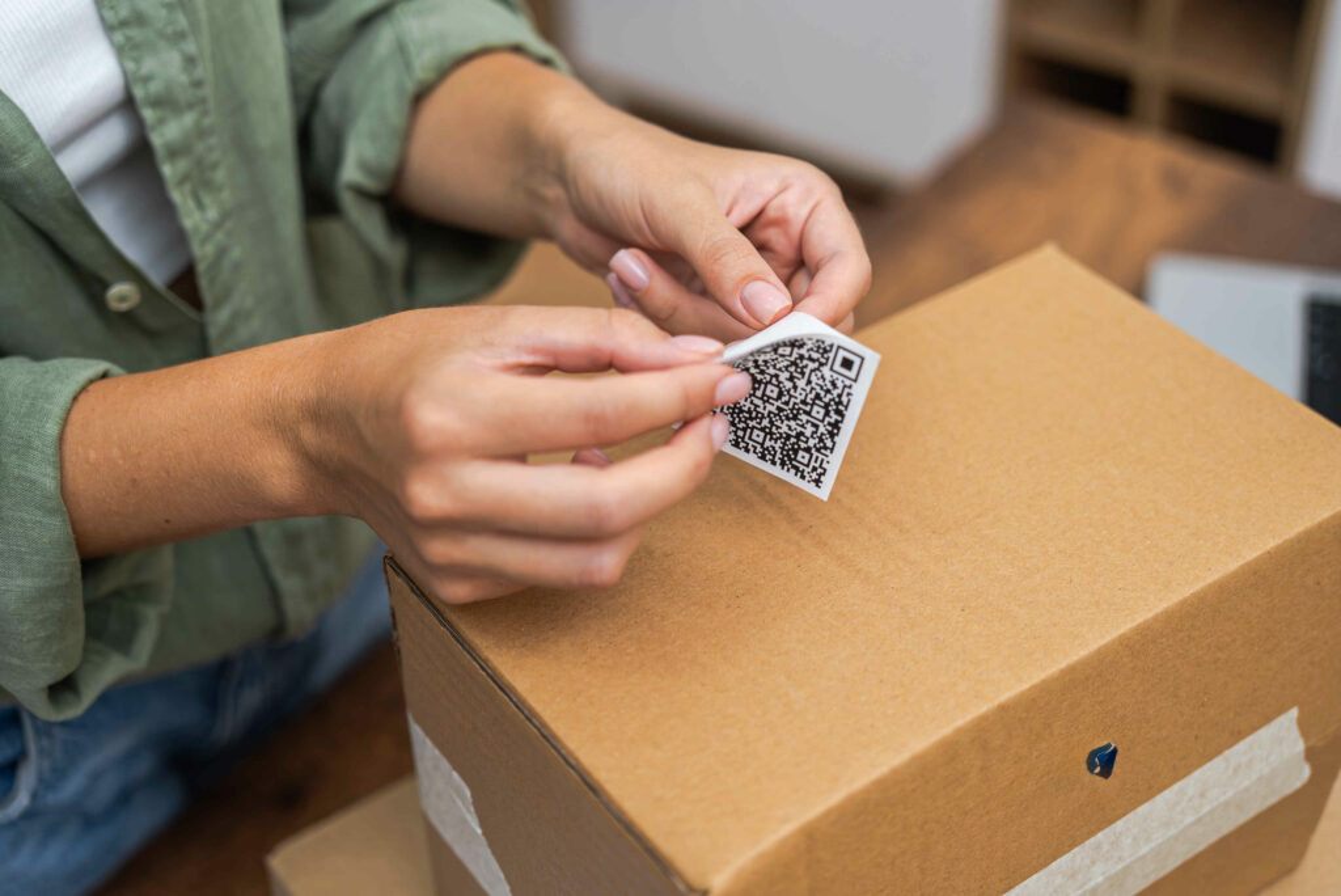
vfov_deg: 27.0
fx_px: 1863
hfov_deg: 39.6
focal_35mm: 50
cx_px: 670
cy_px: 448
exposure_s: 1/100
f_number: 2.5
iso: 640
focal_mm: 50
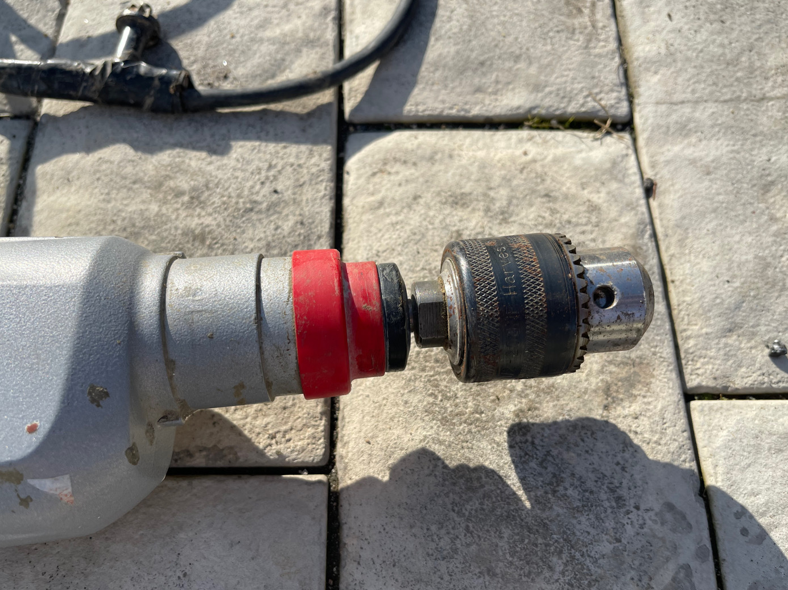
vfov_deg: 53.0
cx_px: 382
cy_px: 297
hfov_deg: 67.3
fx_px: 592
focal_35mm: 26
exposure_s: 1/3003
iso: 32
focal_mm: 5.1
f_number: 1.6
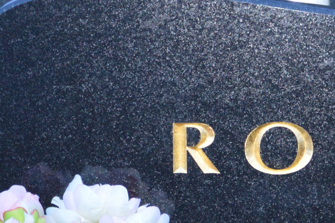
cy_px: 269
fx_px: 2222
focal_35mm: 239
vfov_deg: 5.7
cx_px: 382
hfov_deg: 8.5
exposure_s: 1/60
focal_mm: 42
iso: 800
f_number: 4.8
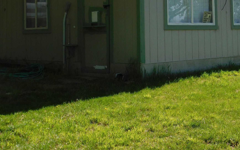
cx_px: 177
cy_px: 2
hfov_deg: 27.2
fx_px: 490
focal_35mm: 75
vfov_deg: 17.0
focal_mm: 7.1
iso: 125
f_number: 3.6
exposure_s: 1/800
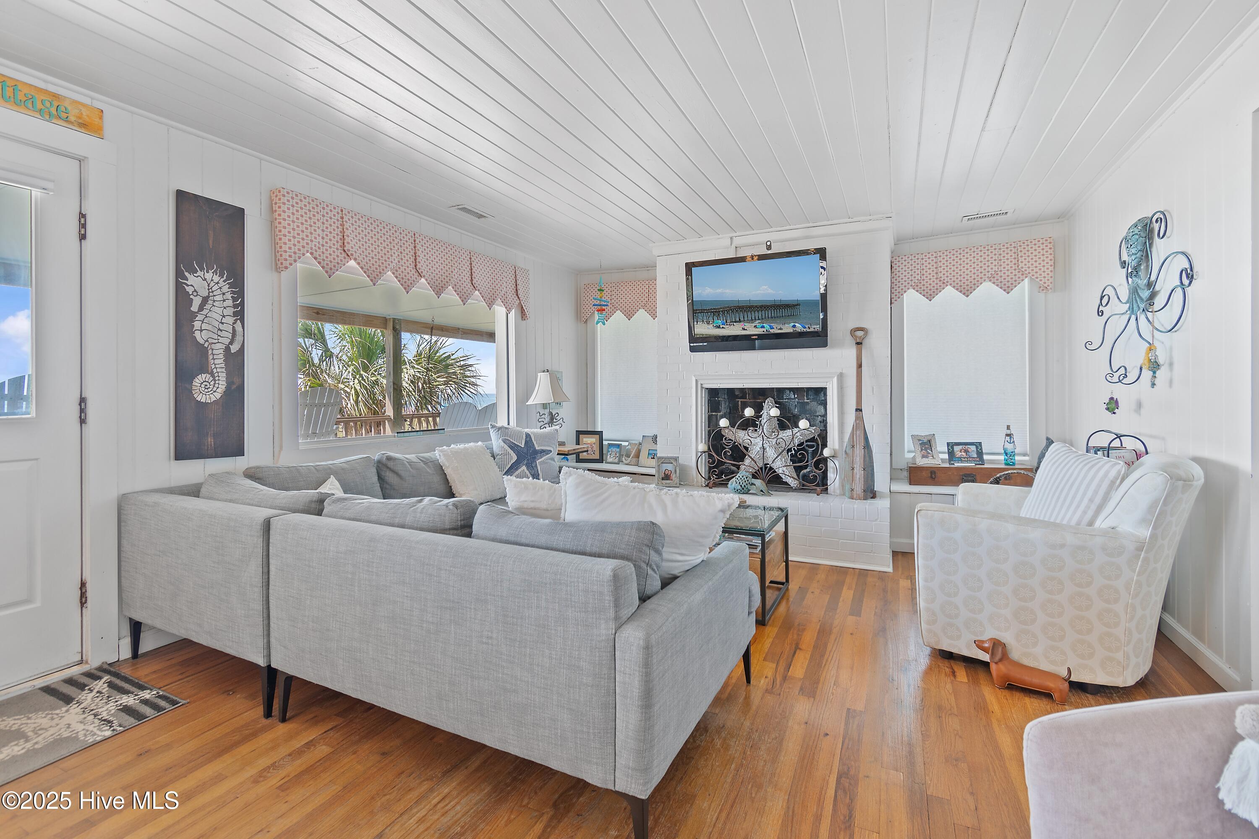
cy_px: 420
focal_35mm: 15
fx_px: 525
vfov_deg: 77.3
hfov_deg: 100.4
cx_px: 630
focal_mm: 10
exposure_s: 1/2
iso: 100
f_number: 4.5
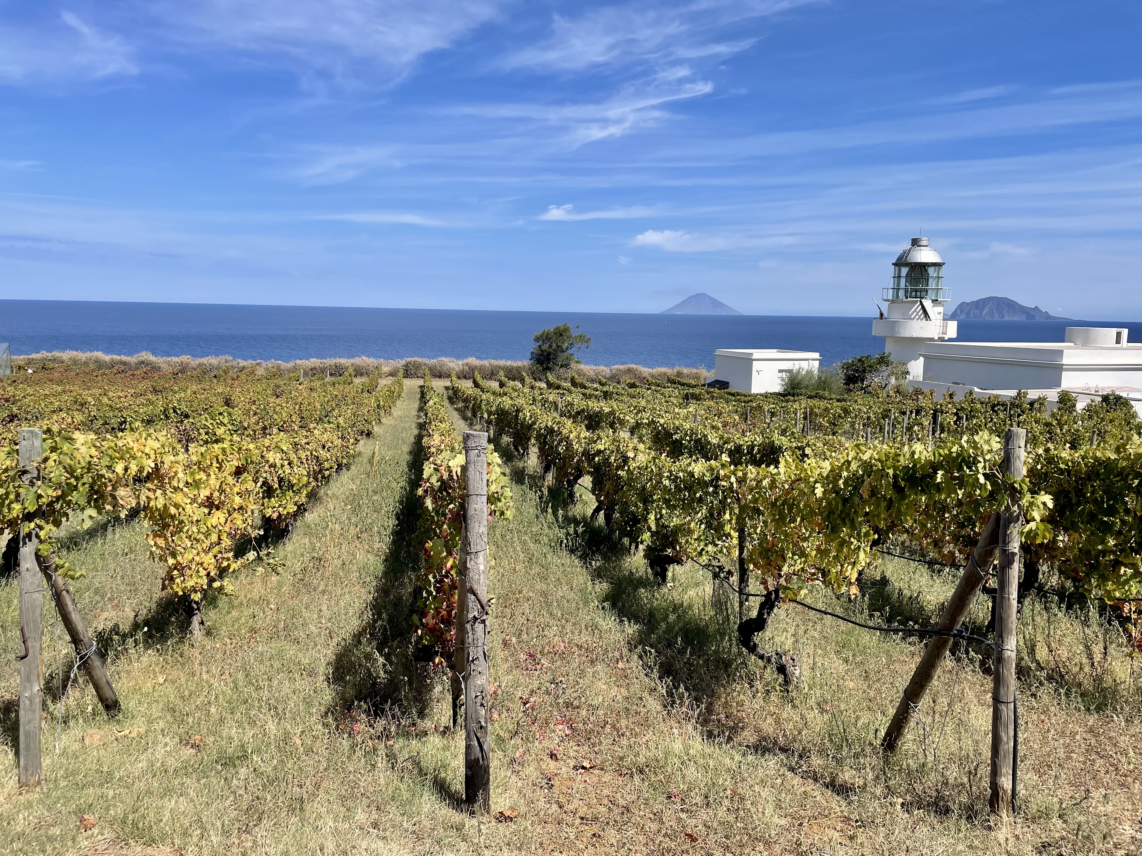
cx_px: 571
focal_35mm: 26
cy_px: 428
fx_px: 858
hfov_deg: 67.3
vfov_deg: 53.1
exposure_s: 1/4000
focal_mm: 4.2
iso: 32
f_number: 1.6
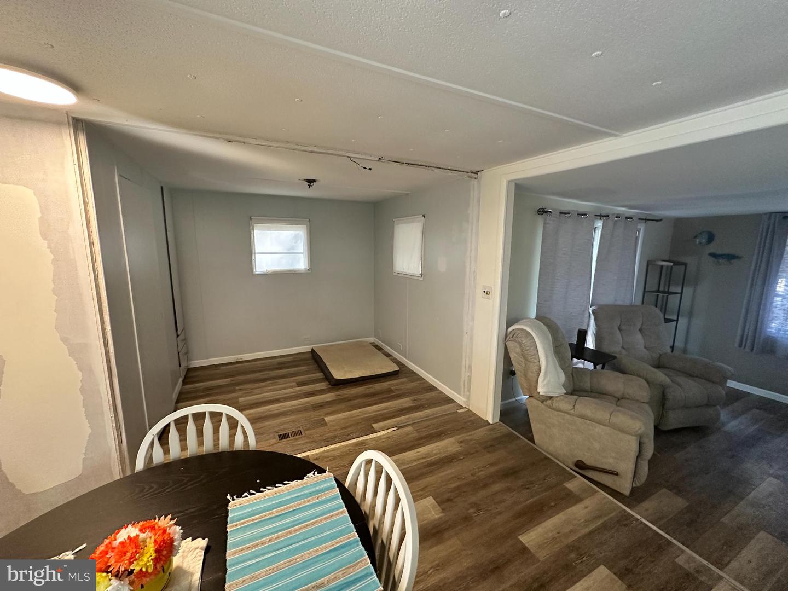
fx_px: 319
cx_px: 394
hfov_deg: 102.1
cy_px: 296
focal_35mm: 14
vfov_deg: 85.7
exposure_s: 1/60
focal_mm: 2.22
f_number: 2.2
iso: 320
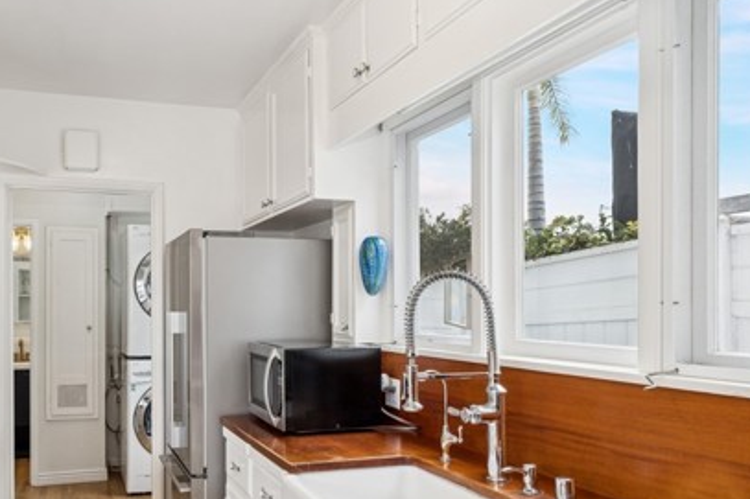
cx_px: 275
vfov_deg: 39.6
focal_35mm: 33
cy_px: 324
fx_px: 687
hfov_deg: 56.5
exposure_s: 1/60
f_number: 9
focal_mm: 21
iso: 200
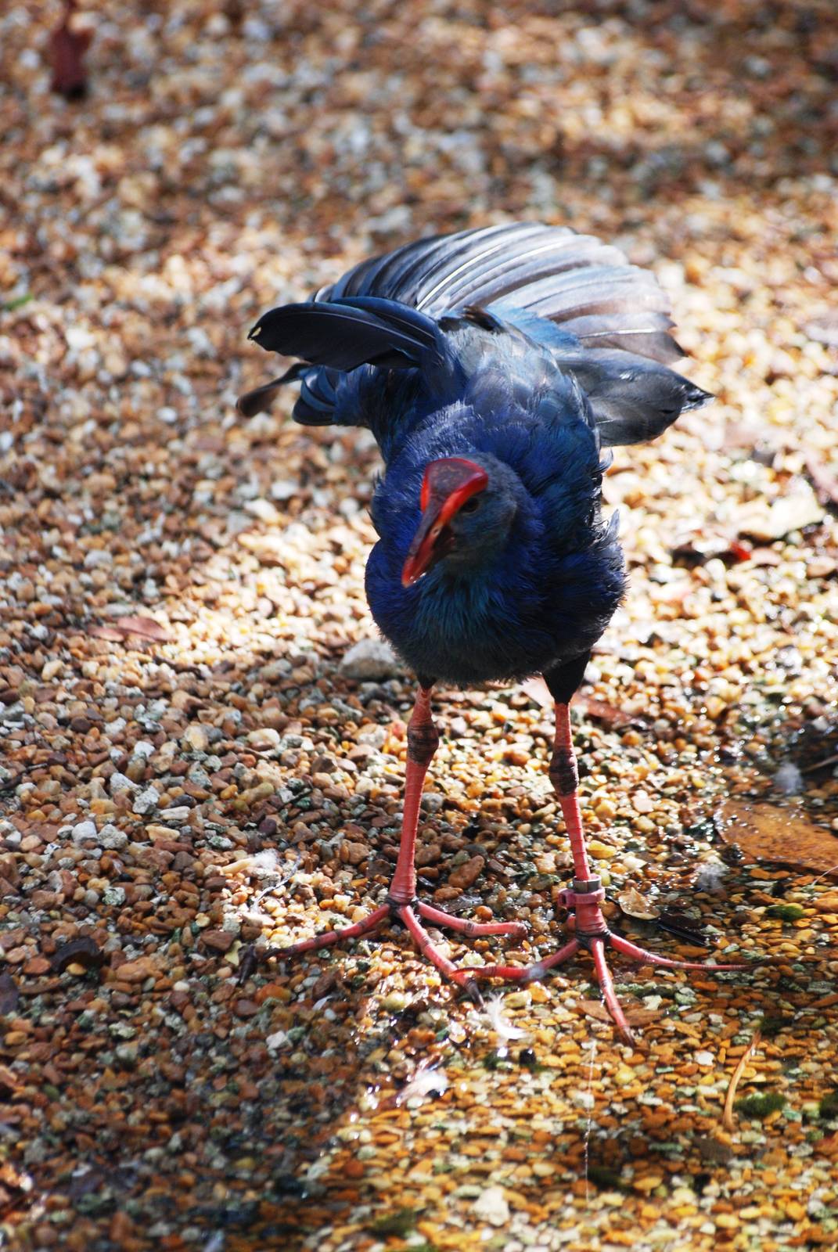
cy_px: 626
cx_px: 419
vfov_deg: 7.0
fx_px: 10184
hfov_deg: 4.7
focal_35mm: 292
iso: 400
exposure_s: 1/400
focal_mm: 195
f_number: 5
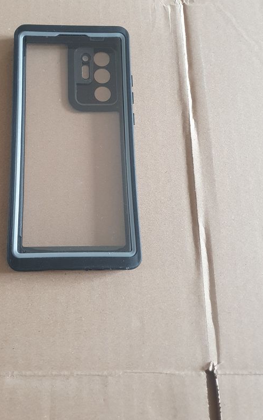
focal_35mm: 35
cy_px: 160
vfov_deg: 54.7
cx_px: 69
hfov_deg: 35.6
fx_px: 401
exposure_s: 1/50
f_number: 1.5
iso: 400
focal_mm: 4.32
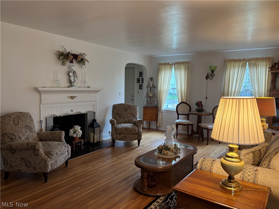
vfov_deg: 53.1
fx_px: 210
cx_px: 140
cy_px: 104
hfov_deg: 67.3
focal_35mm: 26
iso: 160
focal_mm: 5.96
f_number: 1.6
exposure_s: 1/60
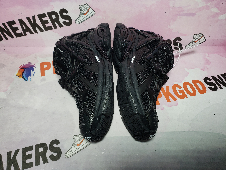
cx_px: 113
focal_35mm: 26
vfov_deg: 53.1
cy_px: 85
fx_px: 170
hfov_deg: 67.3
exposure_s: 1/174
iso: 50
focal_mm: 4.3
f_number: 2.4
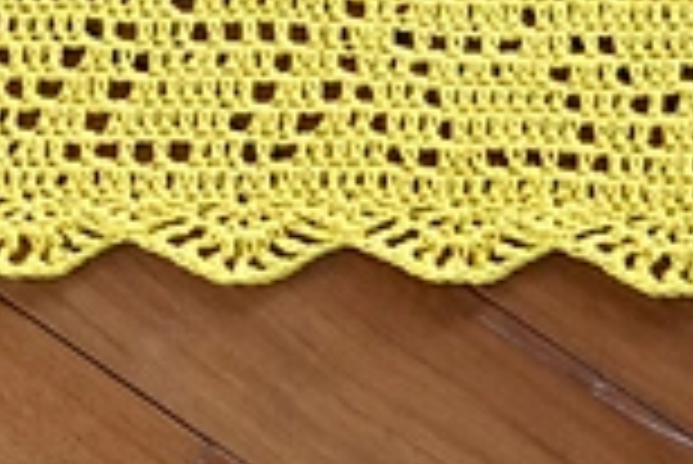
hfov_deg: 12.6
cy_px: -340
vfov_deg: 8.2
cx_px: 122
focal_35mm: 162
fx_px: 3121
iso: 3200
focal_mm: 26
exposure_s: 1/100
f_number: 4
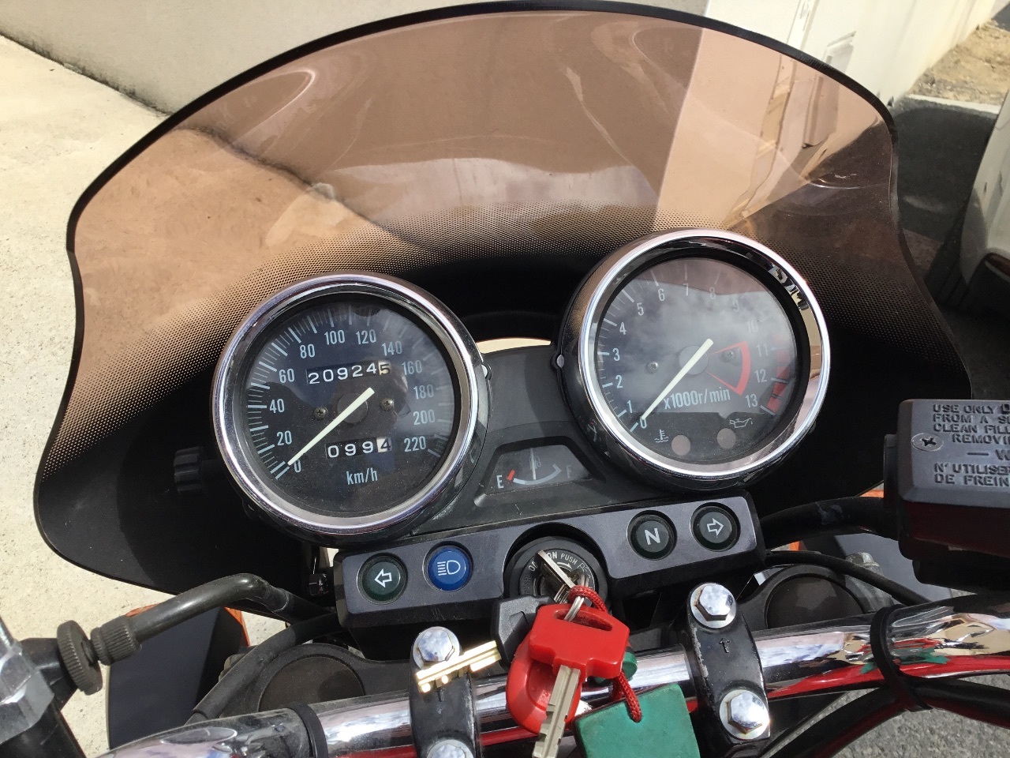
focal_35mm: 31
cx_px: 505
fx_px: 904
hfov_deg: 58.4
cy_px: 379
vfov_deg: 45.4
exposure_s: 1/1217
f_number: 2.4
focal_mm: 3.3
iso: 25
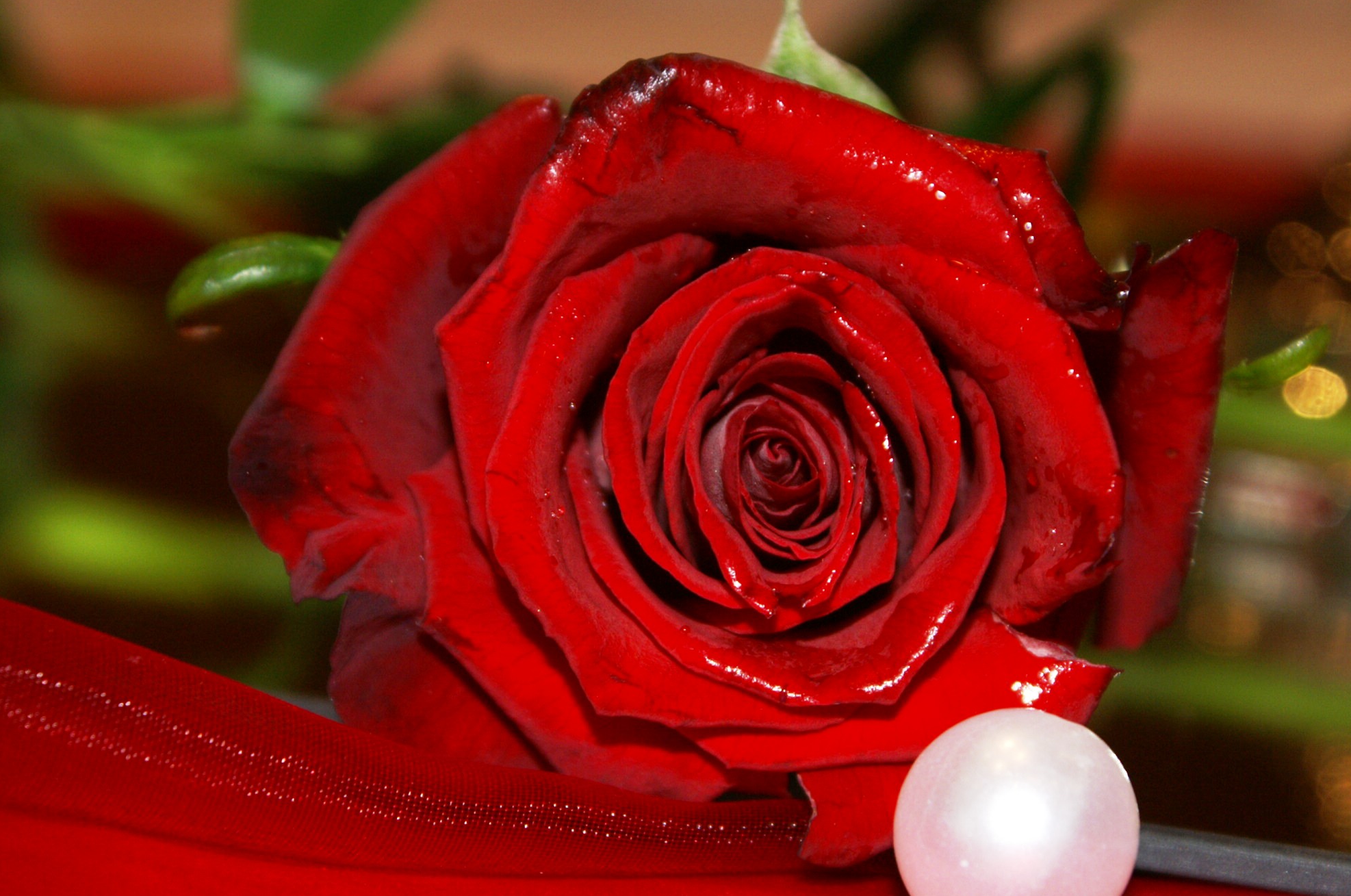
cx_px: 725
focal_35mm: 120
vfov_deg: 11.4
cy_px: 485
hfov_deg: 17.1
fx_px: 4496
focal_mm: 70
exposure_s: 1/125
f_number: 6.3
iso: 400
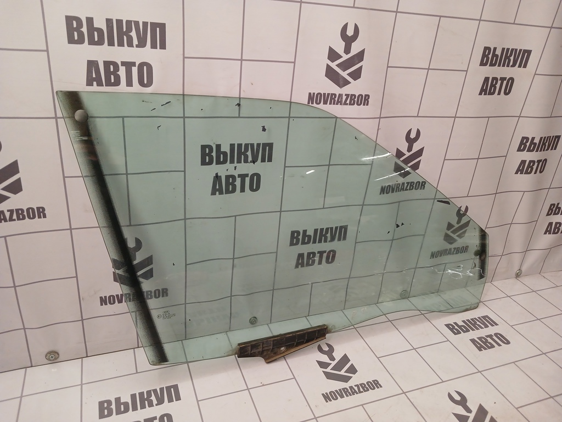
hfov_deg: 65.3
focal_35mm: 27
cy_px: 211
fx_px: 438
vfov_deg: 51.4
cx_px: 281
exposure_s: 1/50
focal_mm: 4
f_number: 1.8
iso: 160
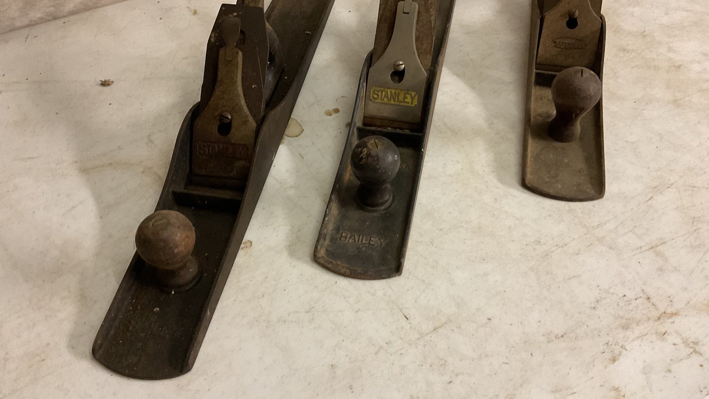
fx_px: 602
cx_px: 357
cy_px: 182
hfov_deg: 61.0
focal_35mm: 32
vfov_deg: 36.6
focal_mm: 3
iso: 250
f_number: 1.8
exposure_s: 1/60
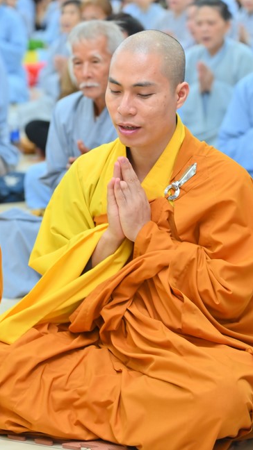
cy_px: 225
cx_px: 127
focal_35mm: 126
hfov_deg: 9.6
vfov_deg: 17.0
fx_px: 1504
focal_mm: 120
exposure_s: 1/50
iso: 1600
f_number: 4.5
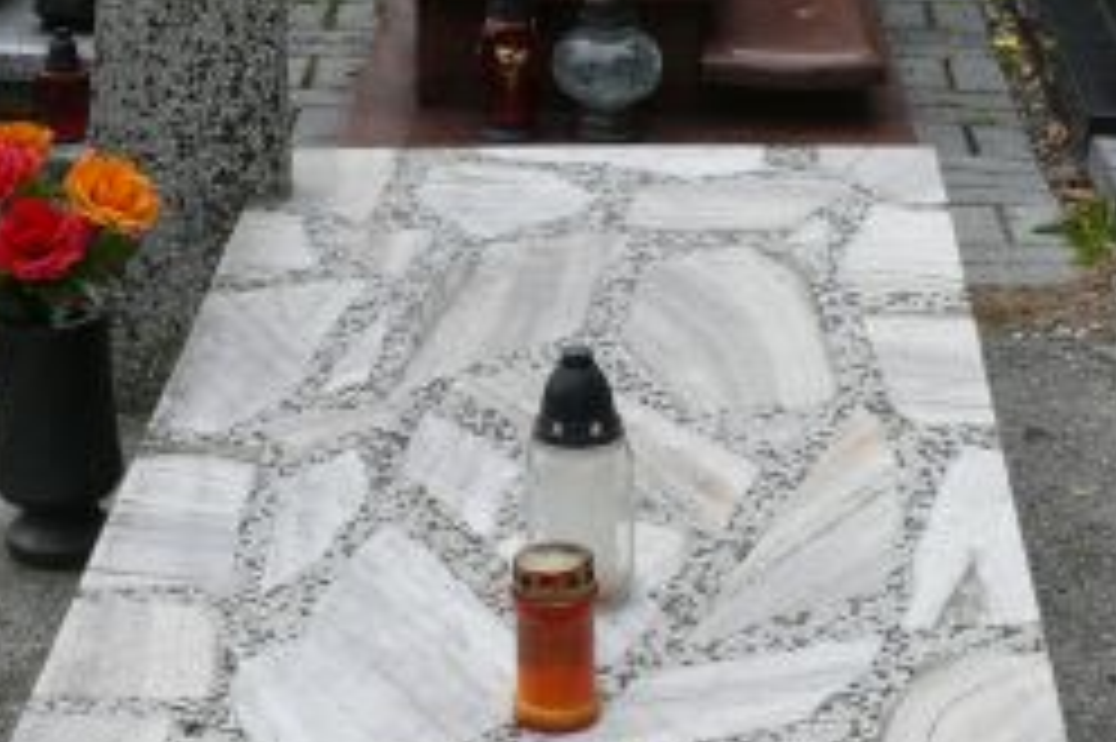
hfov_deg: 21.7
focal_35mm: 94
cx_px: 518
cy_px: 630
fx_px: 2912
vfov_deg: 14.4
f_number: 5.6
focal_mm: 7.4
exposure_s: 1/200
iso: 100
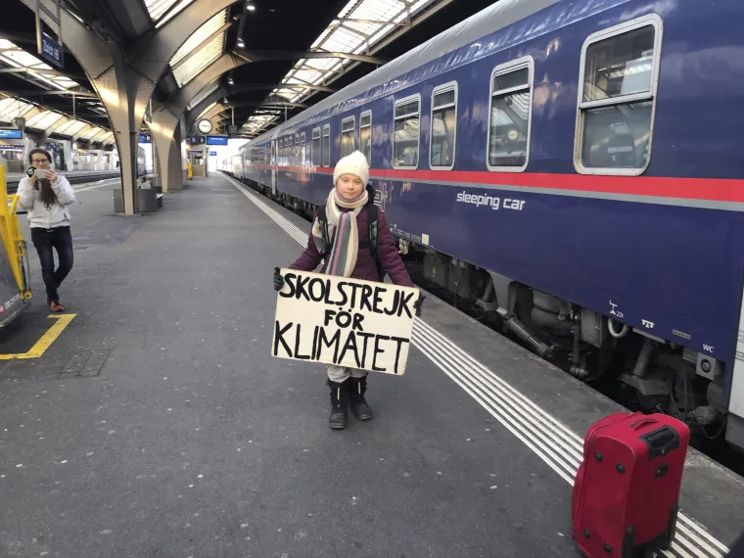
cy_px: 279
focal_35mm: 28
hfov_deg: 63.4
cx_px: 372
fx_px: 602
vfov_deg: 49.7
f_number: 1.8
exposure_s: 1/33
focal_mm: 3.99
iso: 32
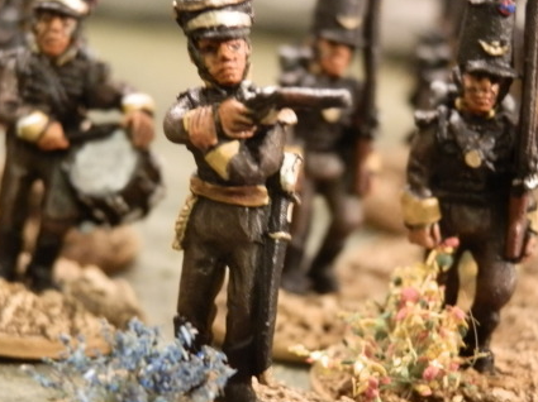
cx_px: 282
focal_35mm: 77
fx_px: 1196
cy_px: 186
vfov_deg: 19.1
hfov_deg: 25.4
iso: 400
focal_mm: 10.99
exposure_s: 1/5
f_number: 3.7
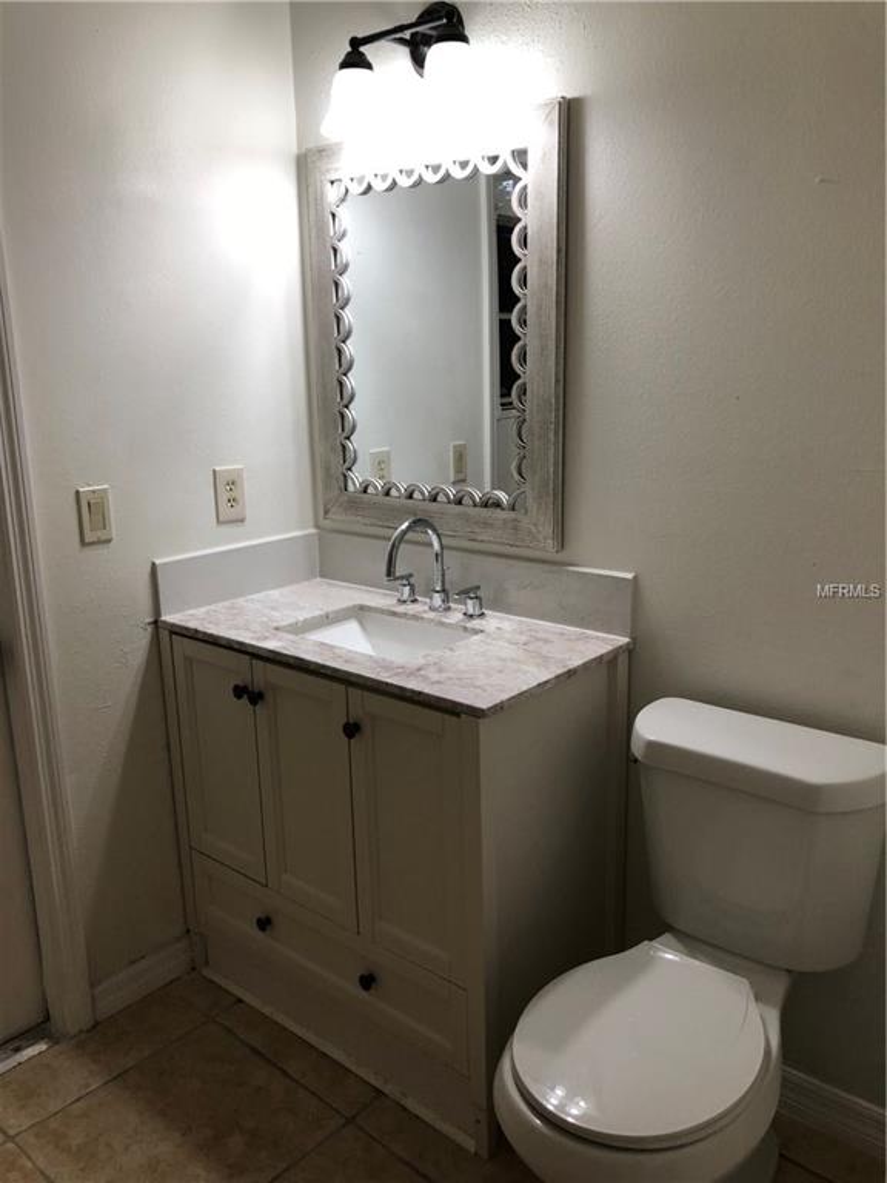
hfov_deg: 49.7
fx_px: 957
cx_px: 444
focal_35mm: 28
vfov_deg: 63.4
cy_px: 592
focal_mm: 4
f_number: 1.8
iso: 20
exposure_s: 1/30
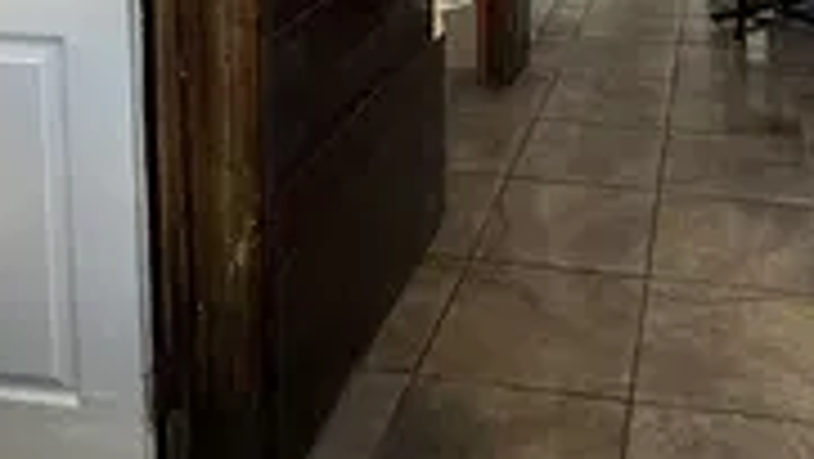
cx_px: 567
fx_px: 972
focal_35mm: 45
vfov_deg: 22.9
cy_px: -173
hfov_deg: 44.5
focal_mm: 2.22
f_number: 2.2
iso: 250
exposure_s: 1/120
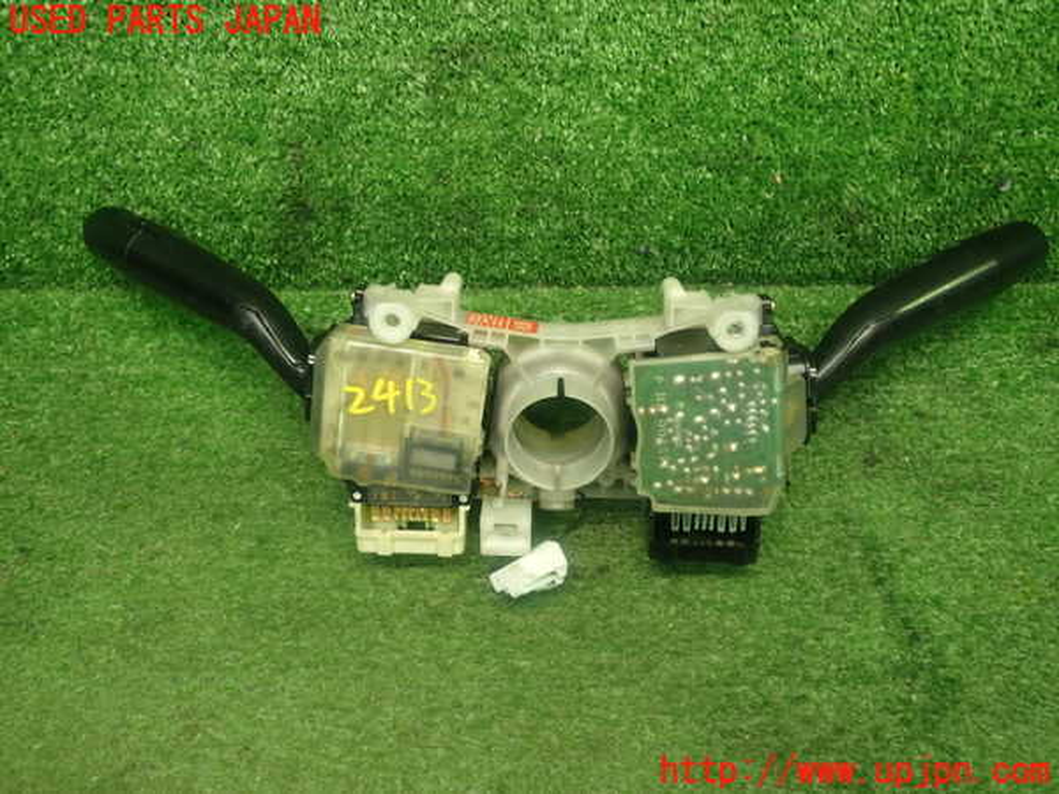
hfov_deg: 60.0
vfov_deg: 46.8
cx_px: 530
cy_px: 397
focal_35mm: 30
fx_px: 918
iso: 200
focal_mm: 5.4
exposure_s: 1/30
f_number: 2.3
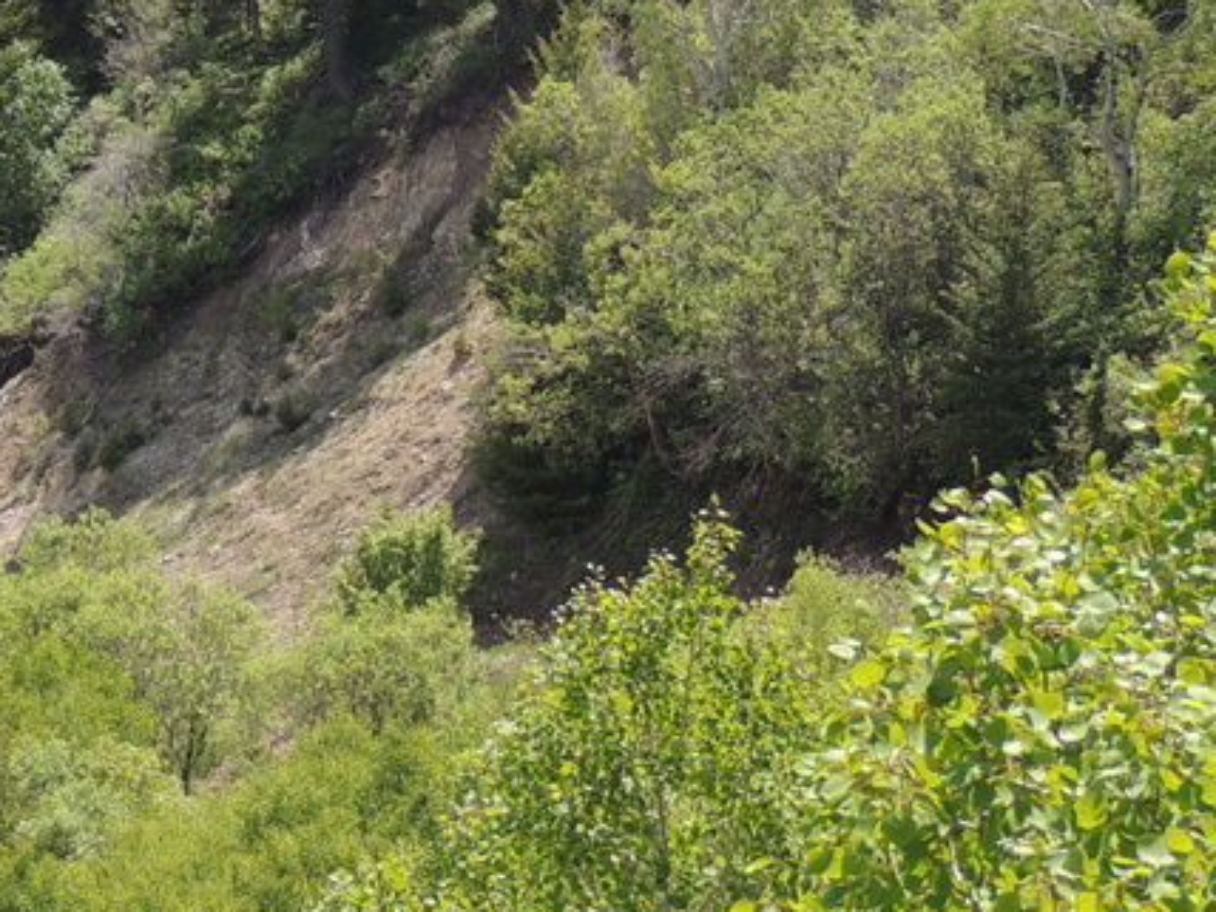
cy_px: 82
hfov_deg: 7.7
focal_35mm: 254
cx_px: -330
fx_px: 8923
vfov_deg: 5.8
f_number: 4
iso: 100
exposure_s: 1/400
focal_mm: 15.1
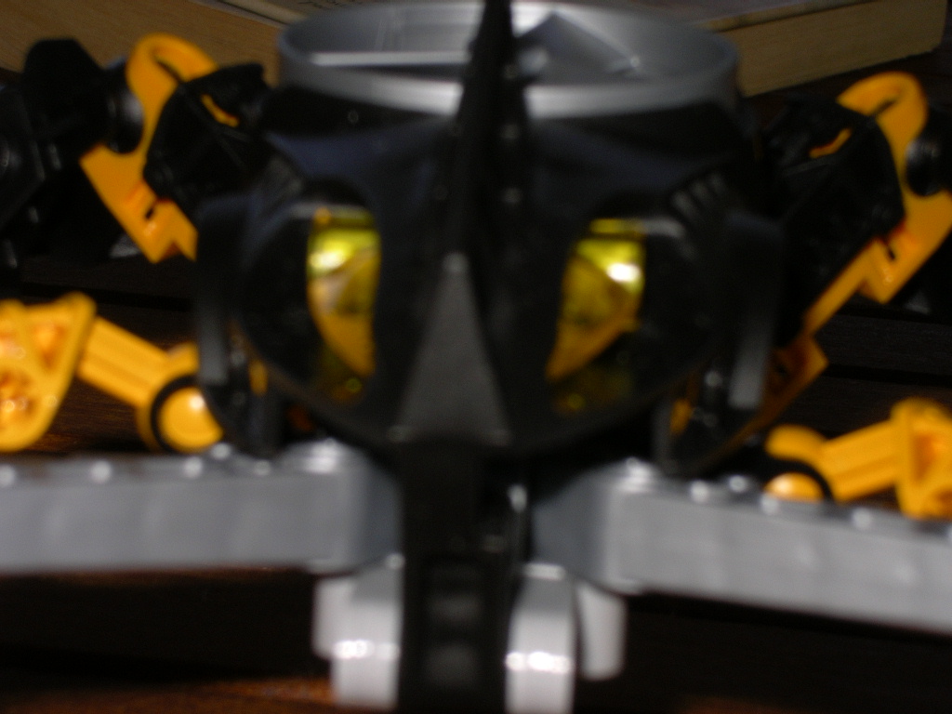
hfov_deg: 17.3
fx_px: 3135
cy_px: 357
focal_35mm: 114
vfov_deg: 13.0
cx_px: 476
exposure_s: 1/125
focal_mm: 17.4
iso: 50
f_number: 7.1
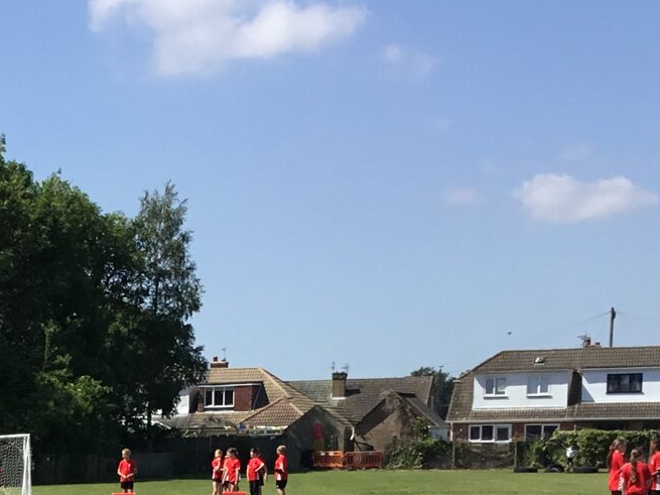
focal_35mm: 97
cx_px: -207
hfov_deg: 18.7
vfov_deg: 14.4
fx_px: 1849
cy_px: 687
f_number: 2.4
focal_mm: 3.3
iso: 25
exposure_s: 1/1508
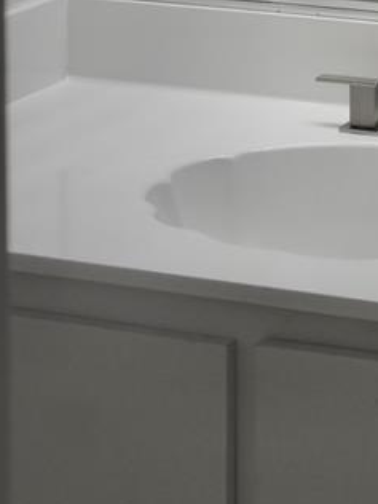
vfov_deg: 12.5
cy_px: -319
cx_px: 578
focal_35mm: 148
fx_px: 2152
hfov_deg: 9.7
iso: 200
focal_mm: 27
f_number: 5.6
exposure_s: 1/80
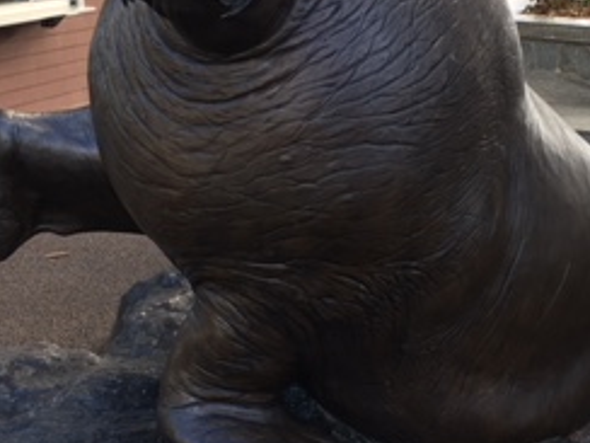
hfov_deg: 25.5
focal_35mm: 76
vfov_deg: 19.4
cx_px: 401
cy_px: 240
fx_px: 1295
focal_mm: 4.15
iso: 25
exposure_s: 1/120
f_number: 2.2
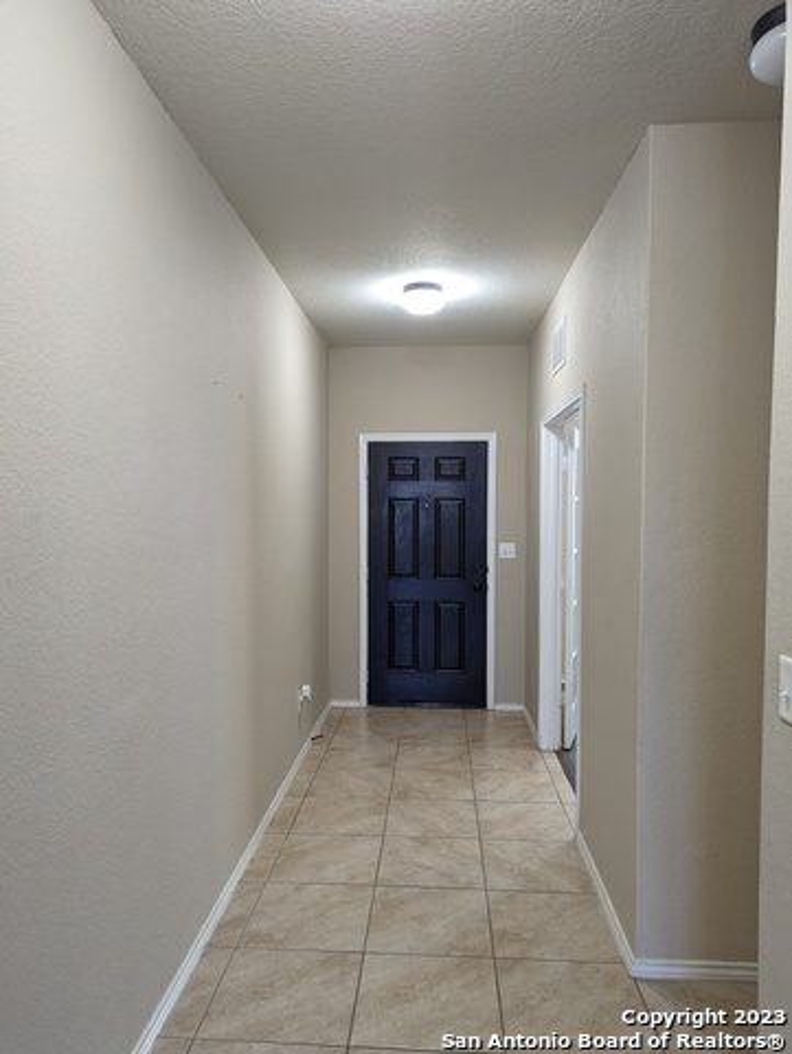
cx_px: 396
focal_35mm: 24
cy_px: 527
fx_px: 731
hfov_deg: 56.9
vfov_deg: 71.5
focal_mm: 6.81
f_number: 1.85
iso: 219
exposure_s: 1/120
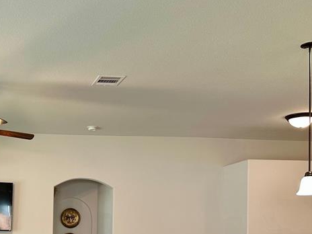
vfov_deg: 26.4
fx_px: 478
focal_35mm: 53
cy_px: 223
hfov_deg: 33.2
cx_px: 3
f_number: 1.78
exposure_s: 1/60
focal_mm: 6.86
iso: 125
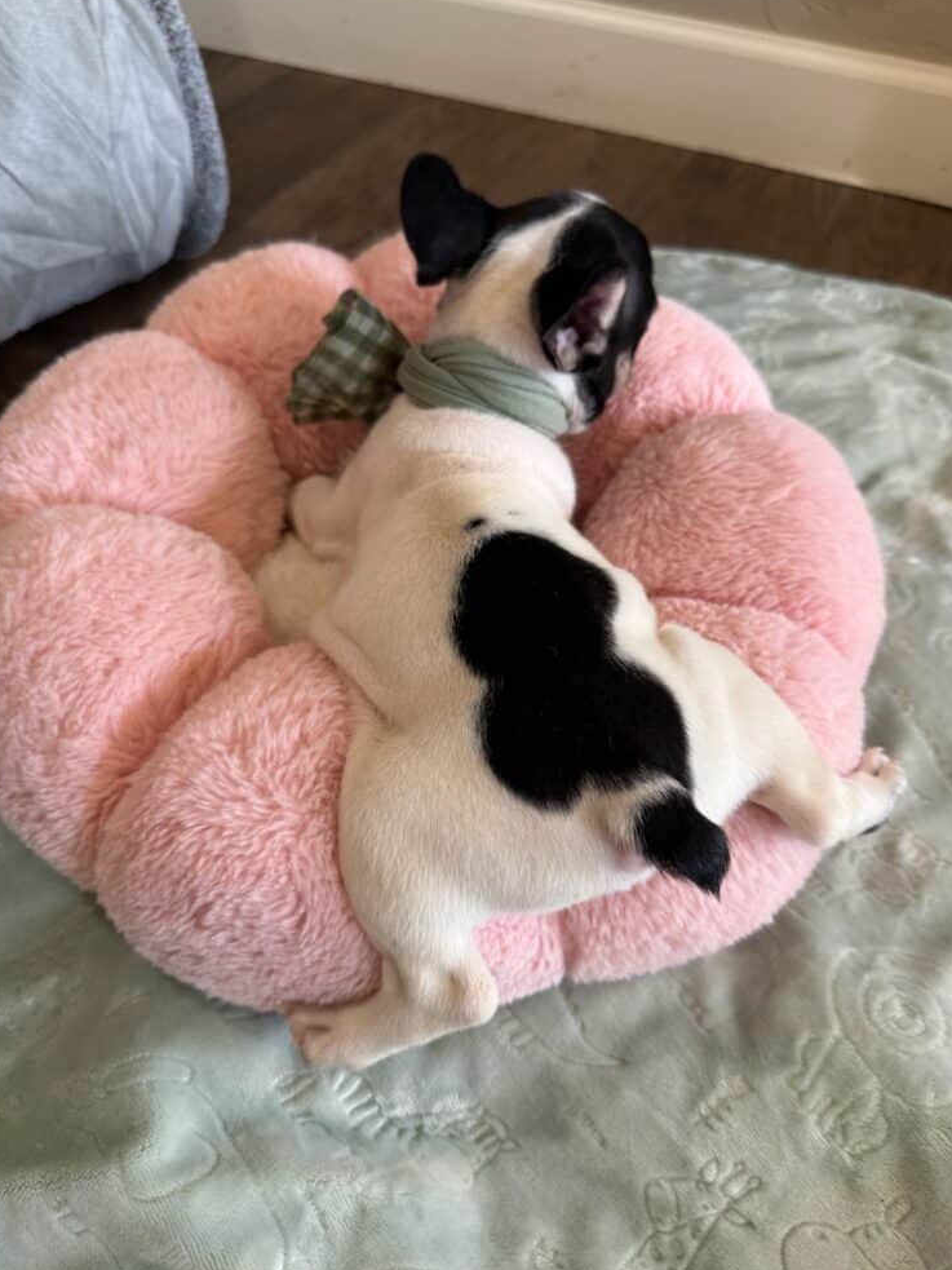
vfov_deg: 69.4
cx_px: 481
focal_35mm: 25
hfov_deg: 54.9
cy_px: 623
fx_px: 917
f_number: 1.78
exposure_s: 1/60
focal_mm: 6.76
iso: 125
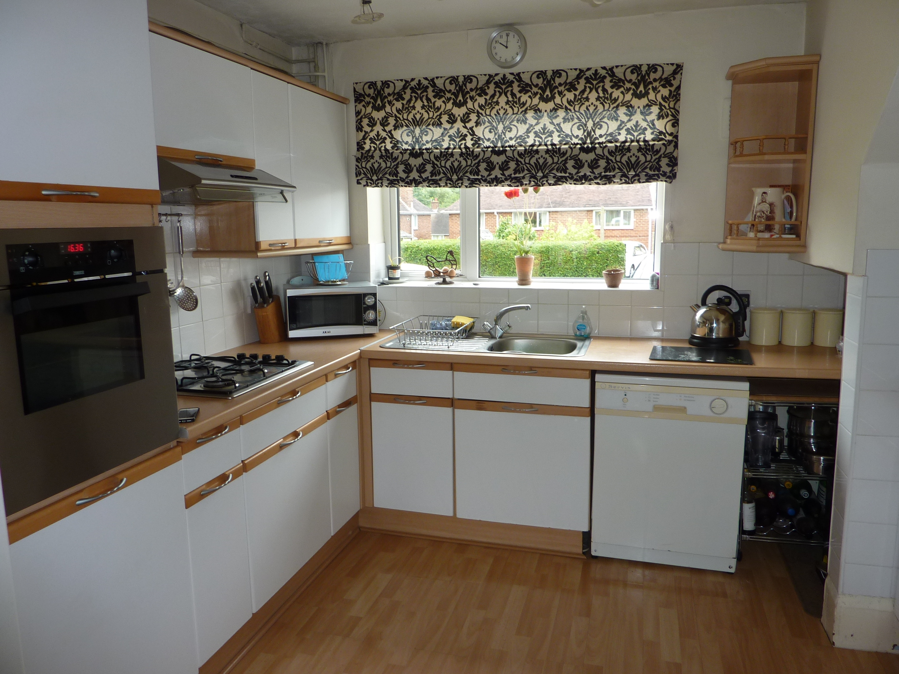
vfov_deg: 54.9
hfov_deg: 69.4
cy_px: 337
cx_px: 450
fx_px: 649
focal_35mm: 25
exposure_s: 1/30
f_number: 3.3
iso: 100
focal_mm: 4.1
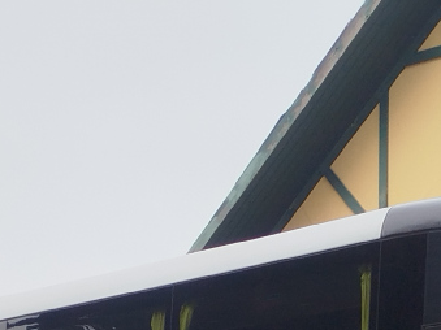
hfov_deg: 12.0
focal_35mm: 165
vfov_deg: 8.7
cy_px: 545
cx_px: 233
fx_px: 2101
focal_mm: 5.31
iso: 50
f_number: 1.7
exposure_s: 1/1002
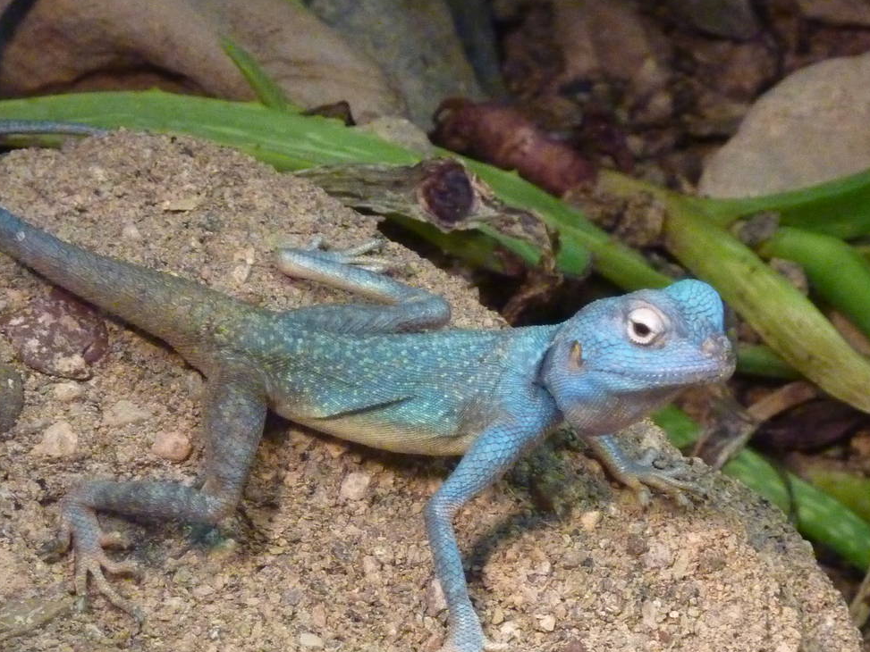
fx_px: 4298
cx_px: 478
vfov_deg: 8.7
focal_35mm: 171
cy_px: 353
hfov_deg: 11.6
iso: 800
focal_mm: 17
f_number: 4.3
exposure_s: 1/50
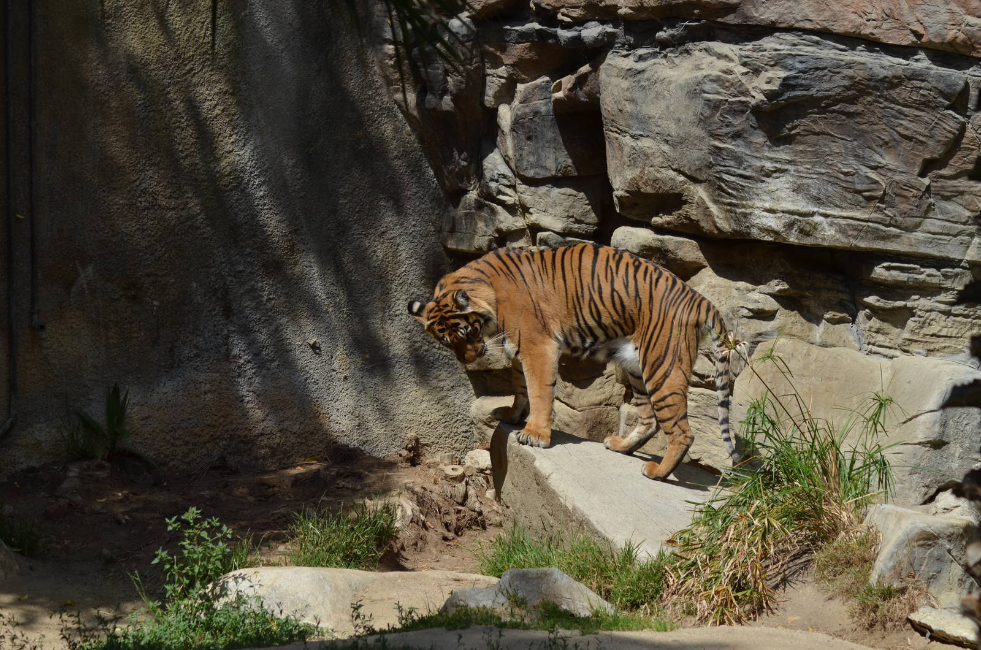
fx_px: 5507
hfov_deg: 10.2
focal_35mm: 202
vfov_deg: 6.8
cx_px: 490
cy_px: 325
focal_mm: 135
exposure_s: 1/800
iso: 200
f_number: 7.1
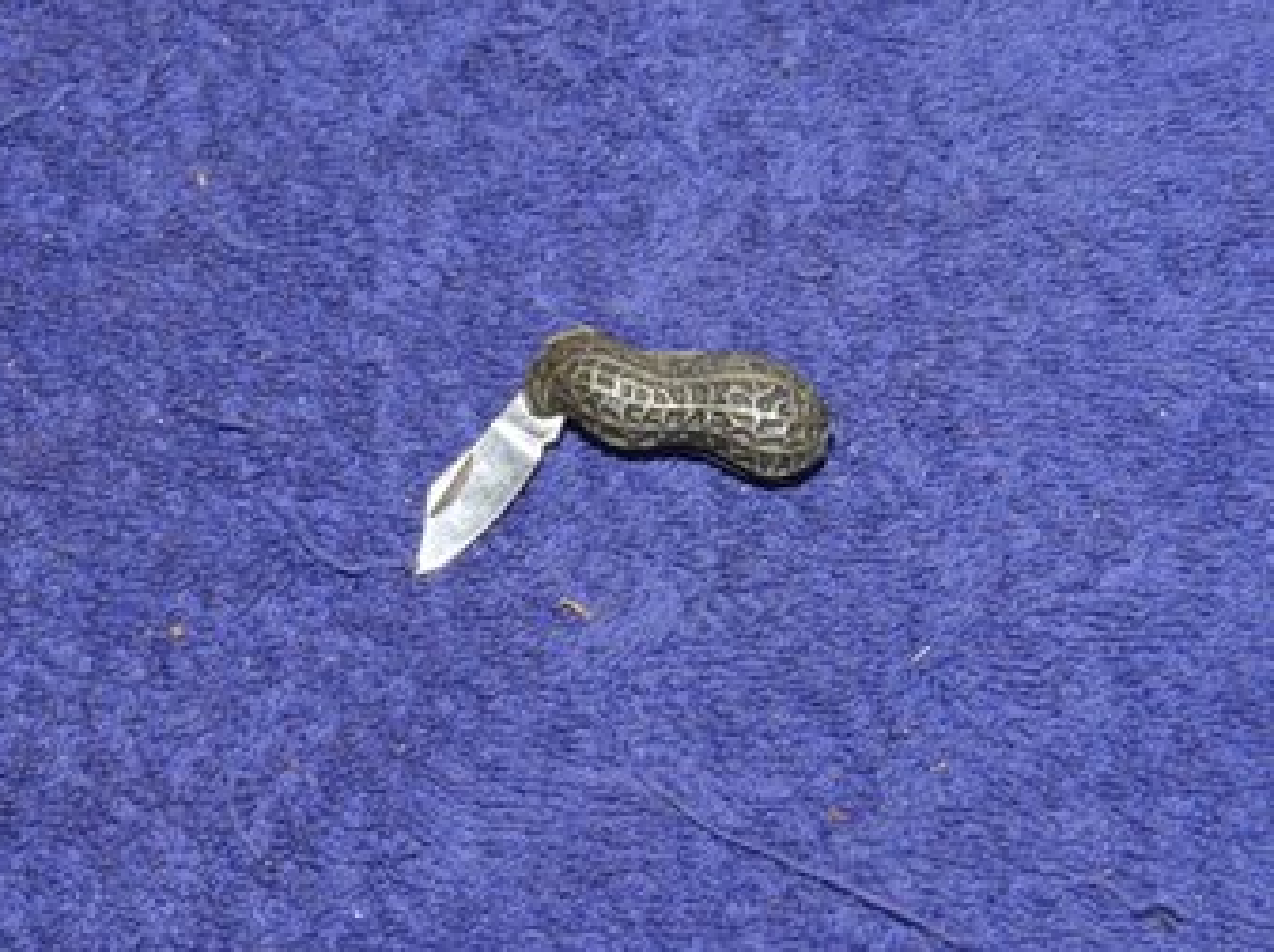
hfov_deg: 35.6
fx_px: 1985
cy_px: 474
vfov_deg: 27.0
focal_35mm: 54
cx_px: 629
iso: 200
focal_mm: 9.4
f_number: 4.4
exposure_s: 1/30
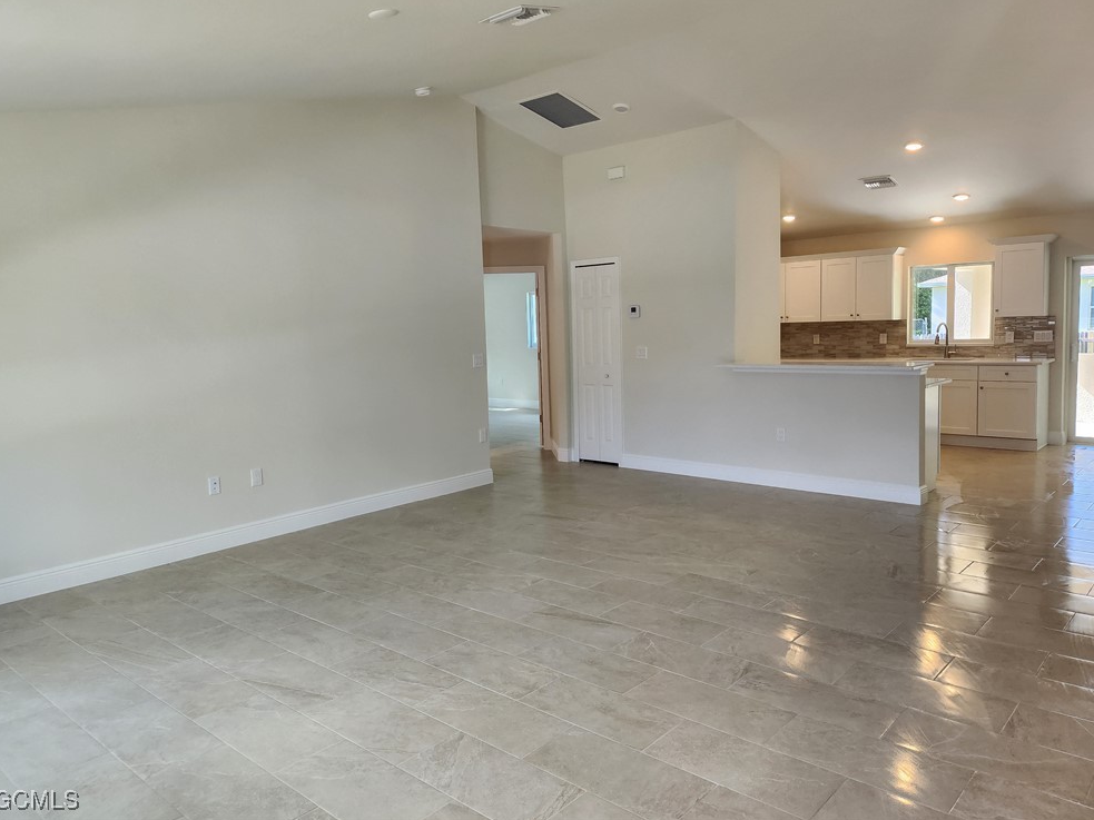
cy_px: 397
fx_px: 790
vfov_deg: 54.9
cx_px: 542
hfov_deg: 69.4
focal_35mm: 25
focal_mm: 5
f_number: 1.8
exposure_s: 1/120
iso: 100
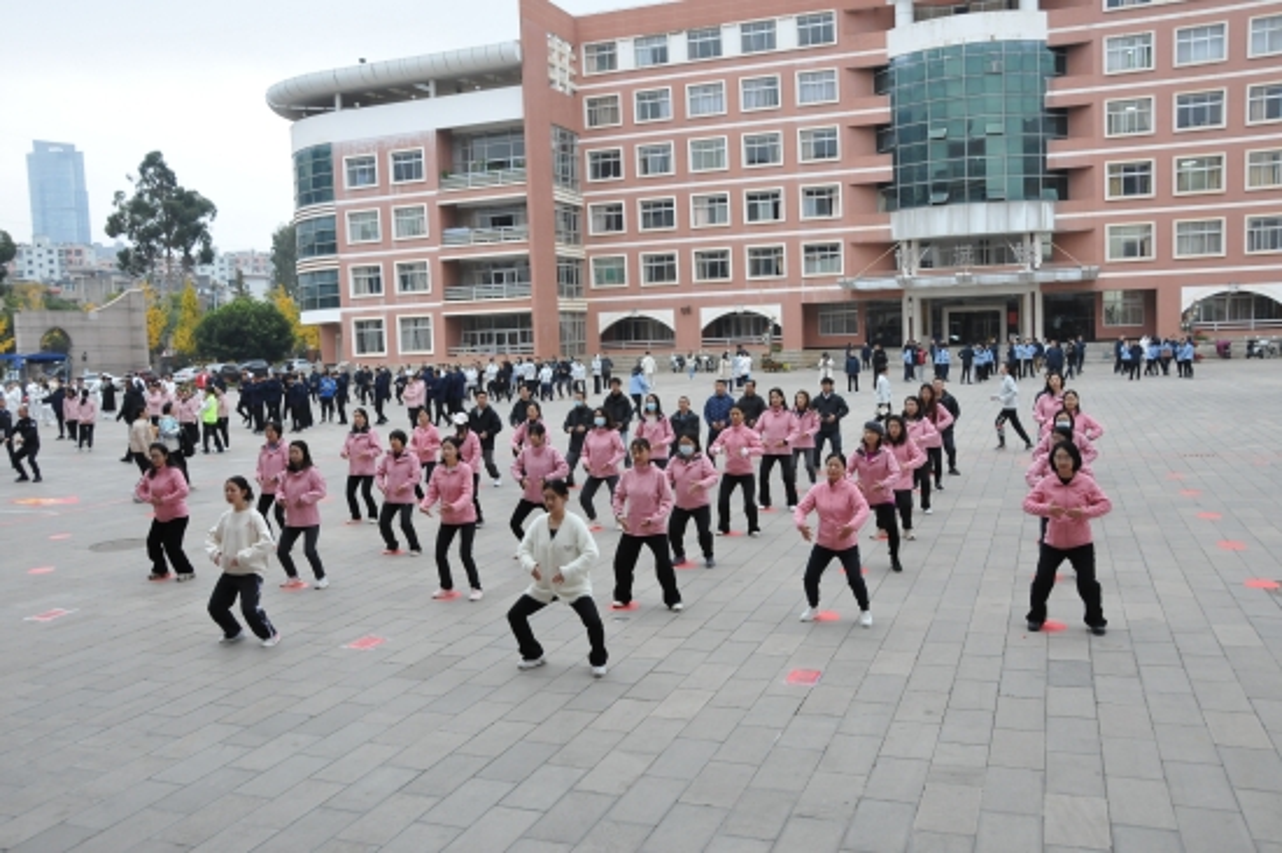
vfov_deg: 43.6
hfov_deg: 62.0
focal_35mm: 30
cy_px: 426
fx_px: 1068
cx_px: 641
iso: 1250
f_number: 5.6
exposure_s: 1/125
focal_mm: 20
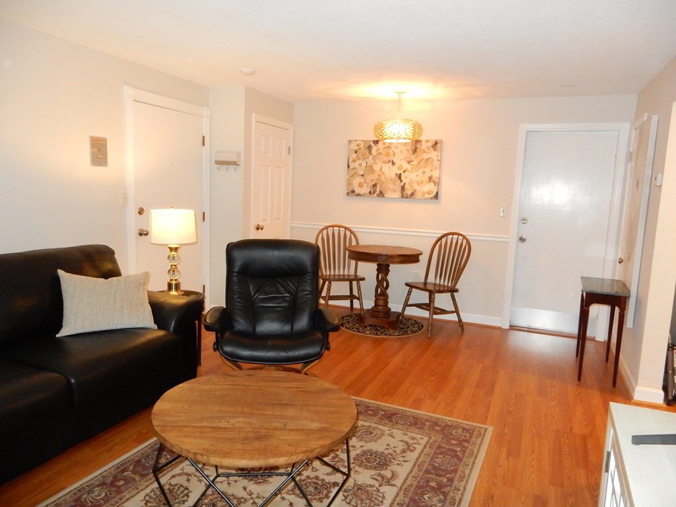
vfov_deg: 54.9
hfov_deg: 69.4
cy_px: 254
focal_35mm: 25
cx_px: 338
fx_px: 488
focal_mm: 4.5
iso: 800
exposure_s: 1/60
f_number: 3.7
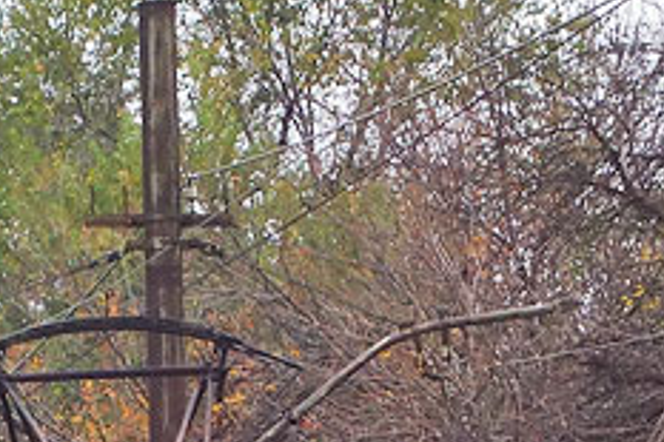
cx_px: 117
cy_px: 693
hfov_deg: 4.9
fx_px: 7796
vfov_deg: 3.2
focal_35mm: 423
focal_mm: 30.46
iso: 400
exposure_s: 1/500
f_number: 4.5
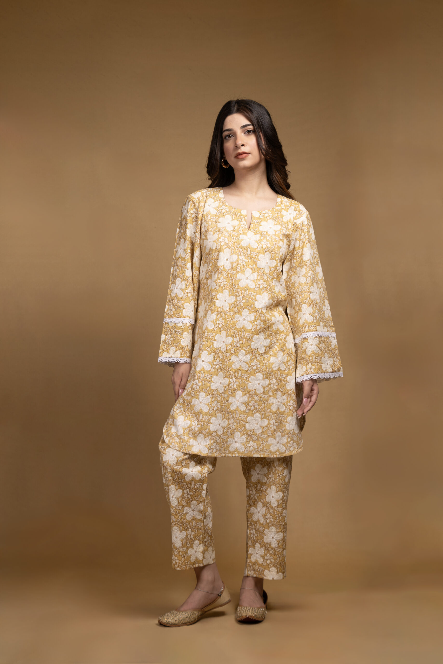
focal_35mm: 70
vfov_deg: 28.8
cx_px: 222
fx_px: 1292
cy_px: 332
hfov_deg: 19.5
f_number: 4.5
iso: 200
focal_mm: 70
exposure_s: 1/125
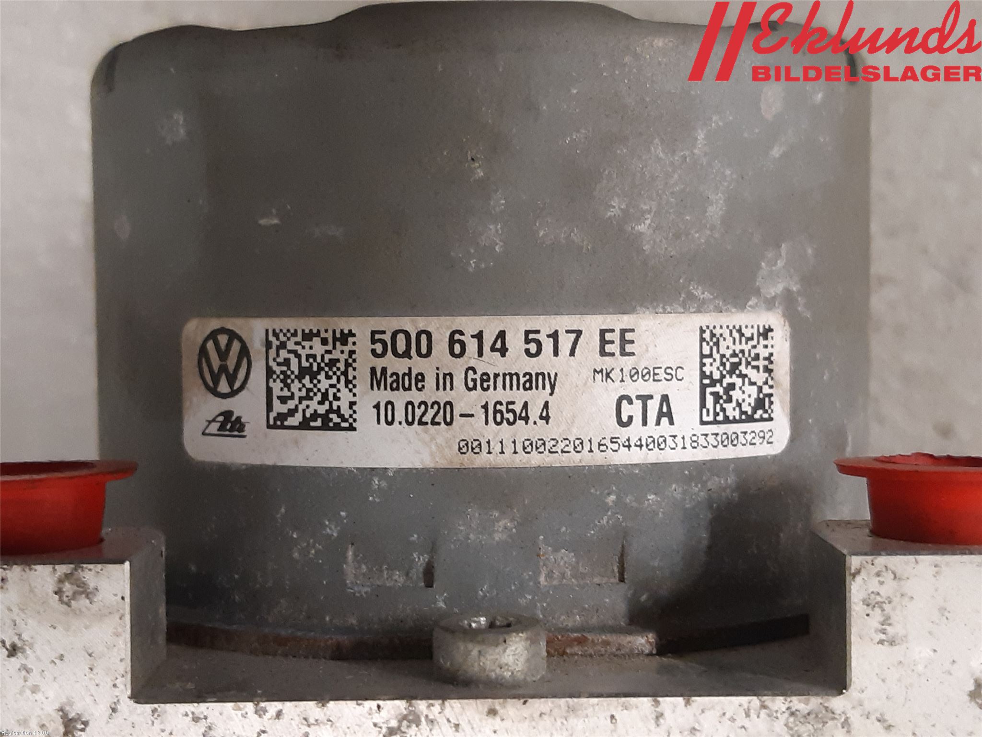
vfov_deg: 53.1
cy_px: 368
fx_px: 738
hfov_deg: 67.3
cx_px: 491
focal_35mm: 26
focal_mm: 3.93
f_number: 1.7
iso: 200
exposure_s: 1/33
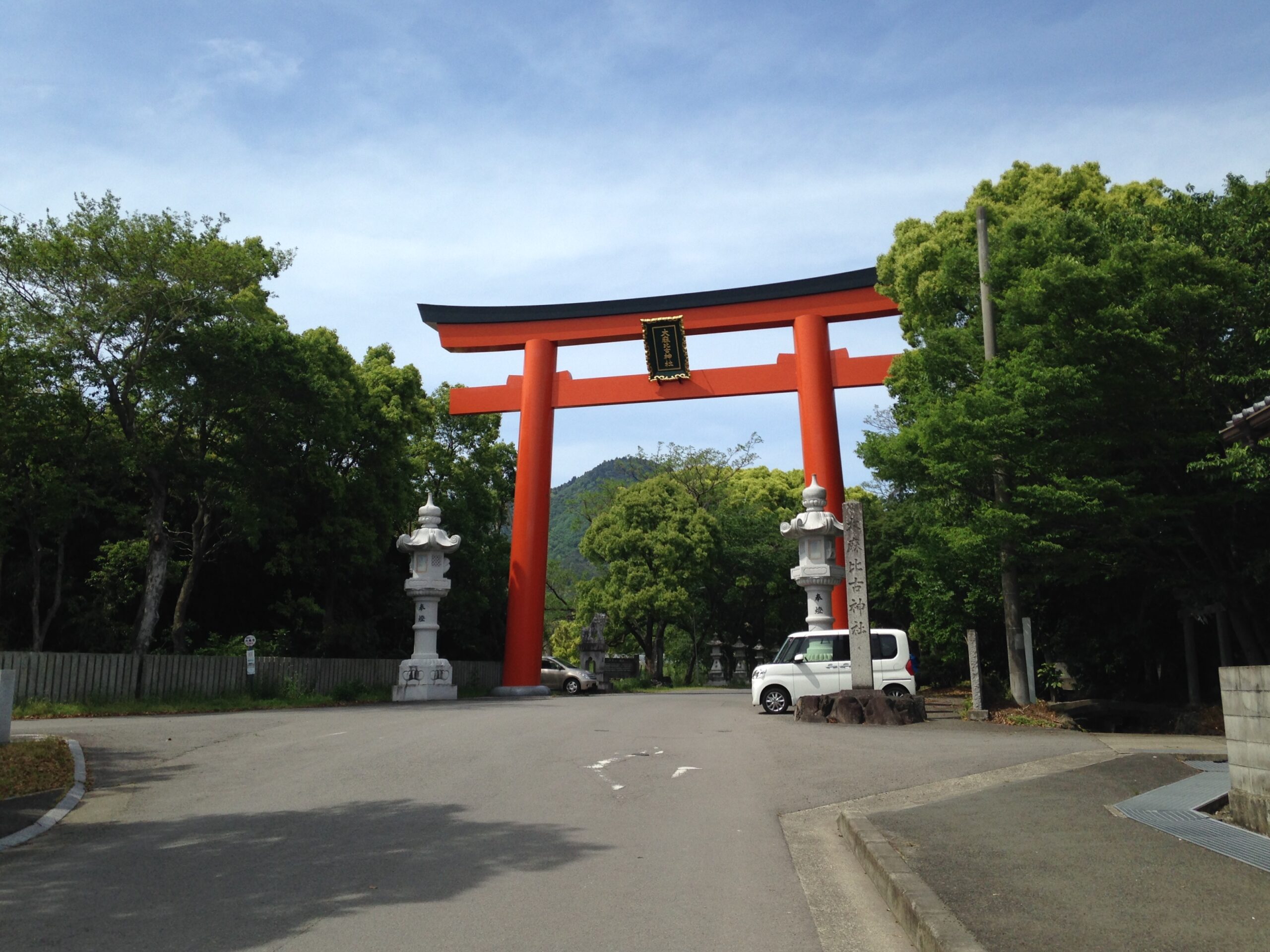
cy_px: 476
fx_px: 1211
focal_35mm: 33
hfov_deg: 55.4
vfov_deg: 42.9
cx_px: 635
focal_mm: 4.12
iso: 50
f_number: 2.4
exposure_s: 1/1748
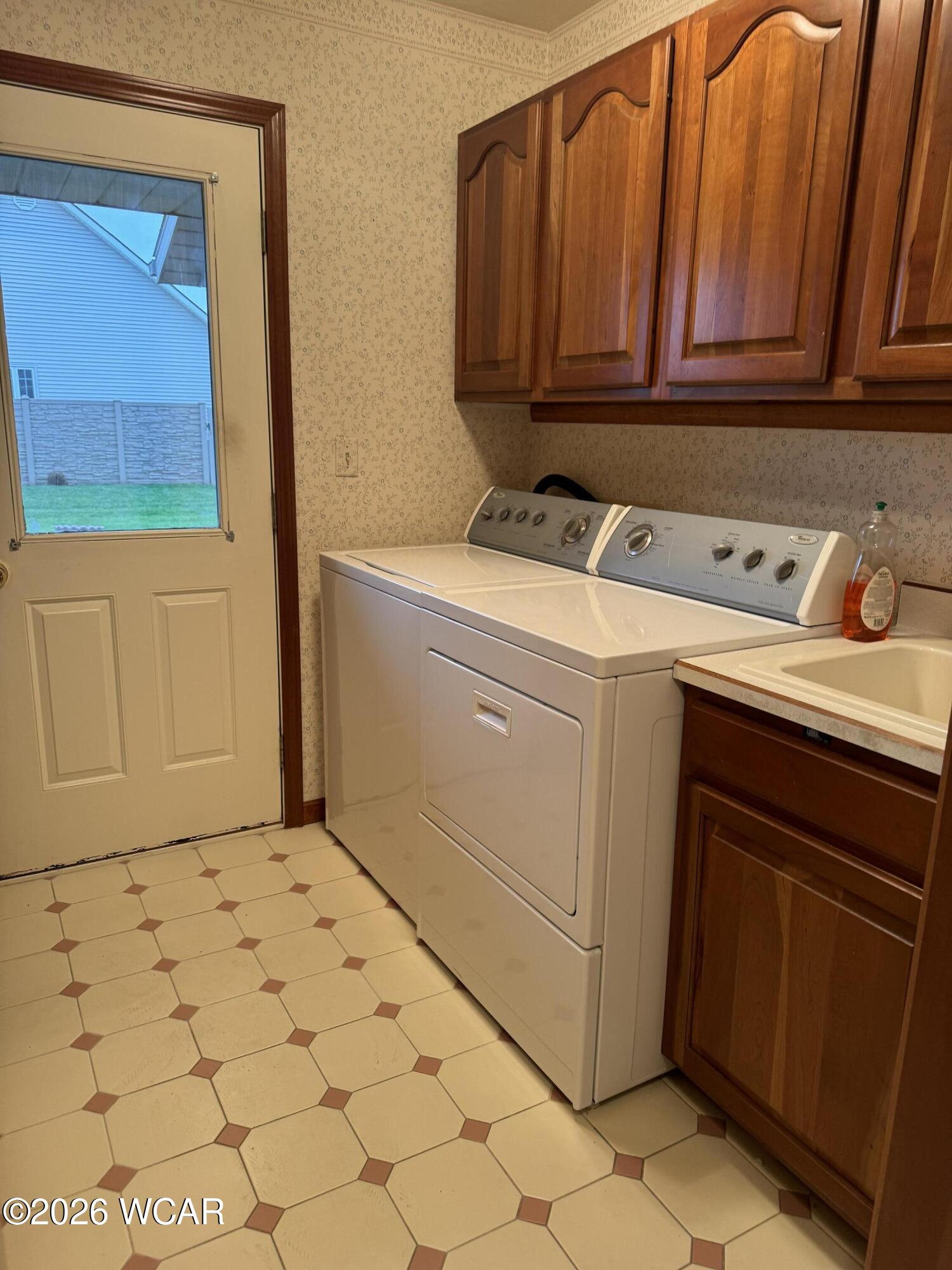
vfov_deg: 71.6
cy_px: 635
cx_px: 476
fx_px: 880
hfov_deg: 56.8
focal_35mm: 24
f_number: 1.78
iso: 125
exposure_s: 1/60
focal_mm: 6.76
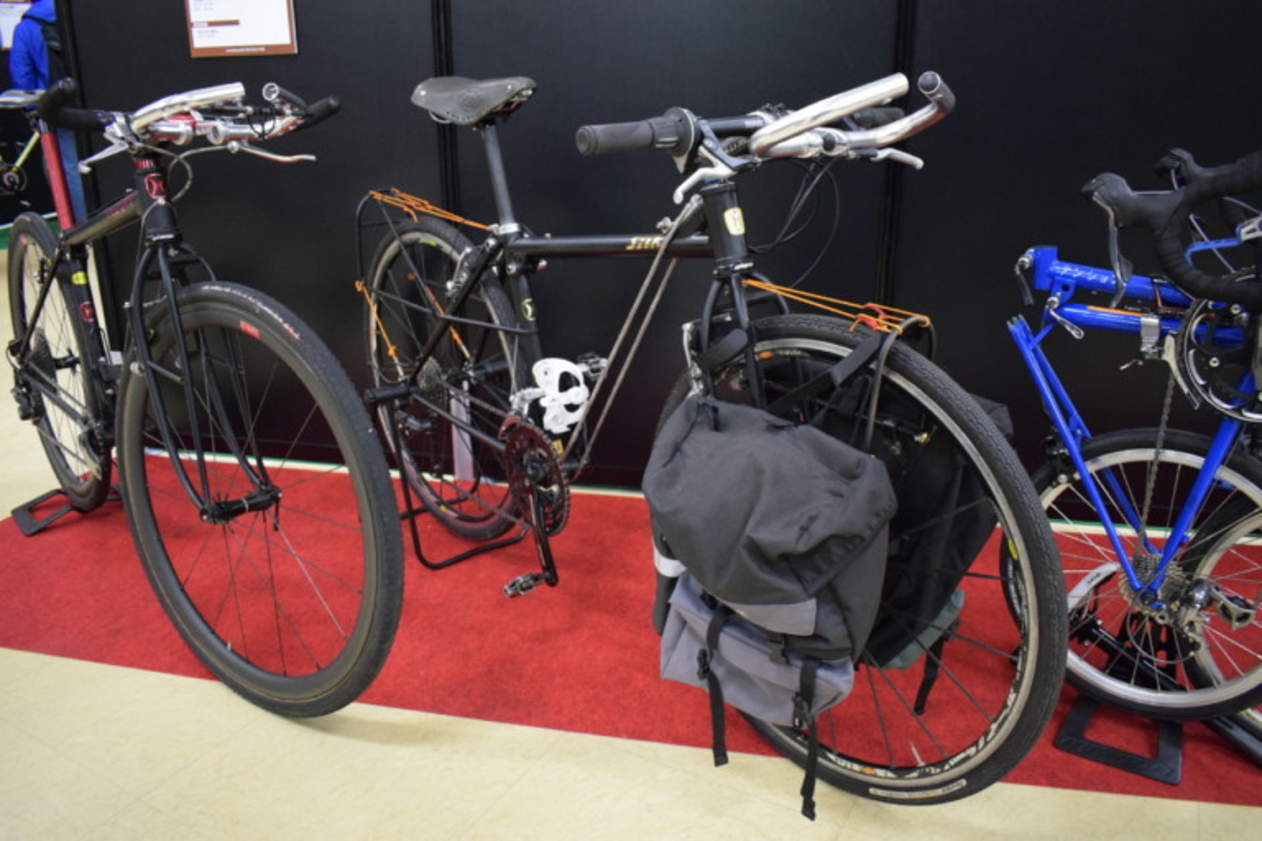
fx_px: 946
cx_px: 631
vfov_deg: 47.9
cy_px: 420
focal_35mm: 27
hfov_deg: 67.4
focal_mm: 18
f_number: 3.5
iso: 2800
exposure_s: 1/60
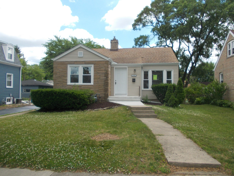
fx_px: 189
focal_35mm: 28
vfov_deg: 49.7
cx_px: 117
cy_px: 88
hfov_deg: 63.4
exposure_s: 1/160
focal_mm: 4
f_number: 5.4
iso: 80
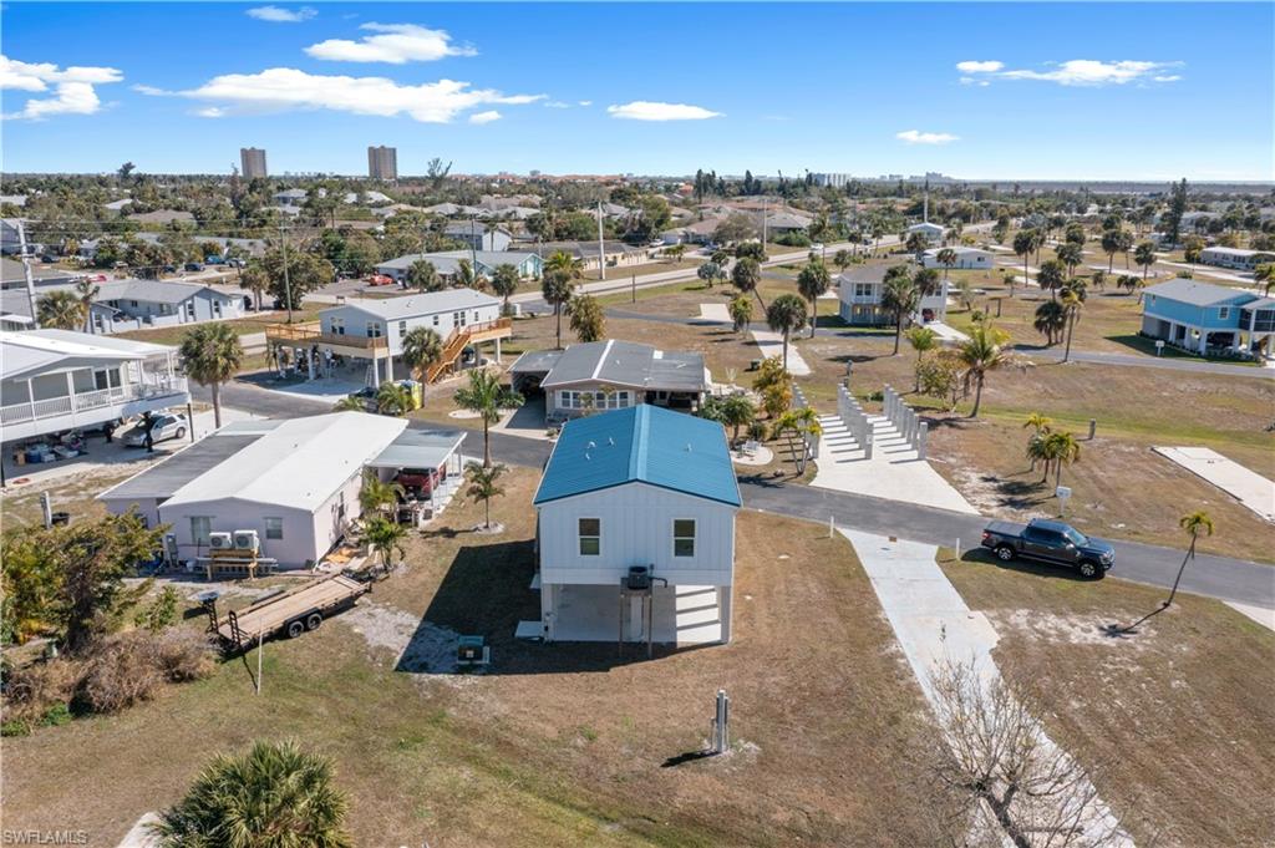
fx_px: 991
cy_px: 424
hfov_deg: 65.5
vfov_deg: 46.3
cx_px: 638
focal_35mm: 28
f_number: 7.1
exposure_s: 1/800
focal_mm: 10.26
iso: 100
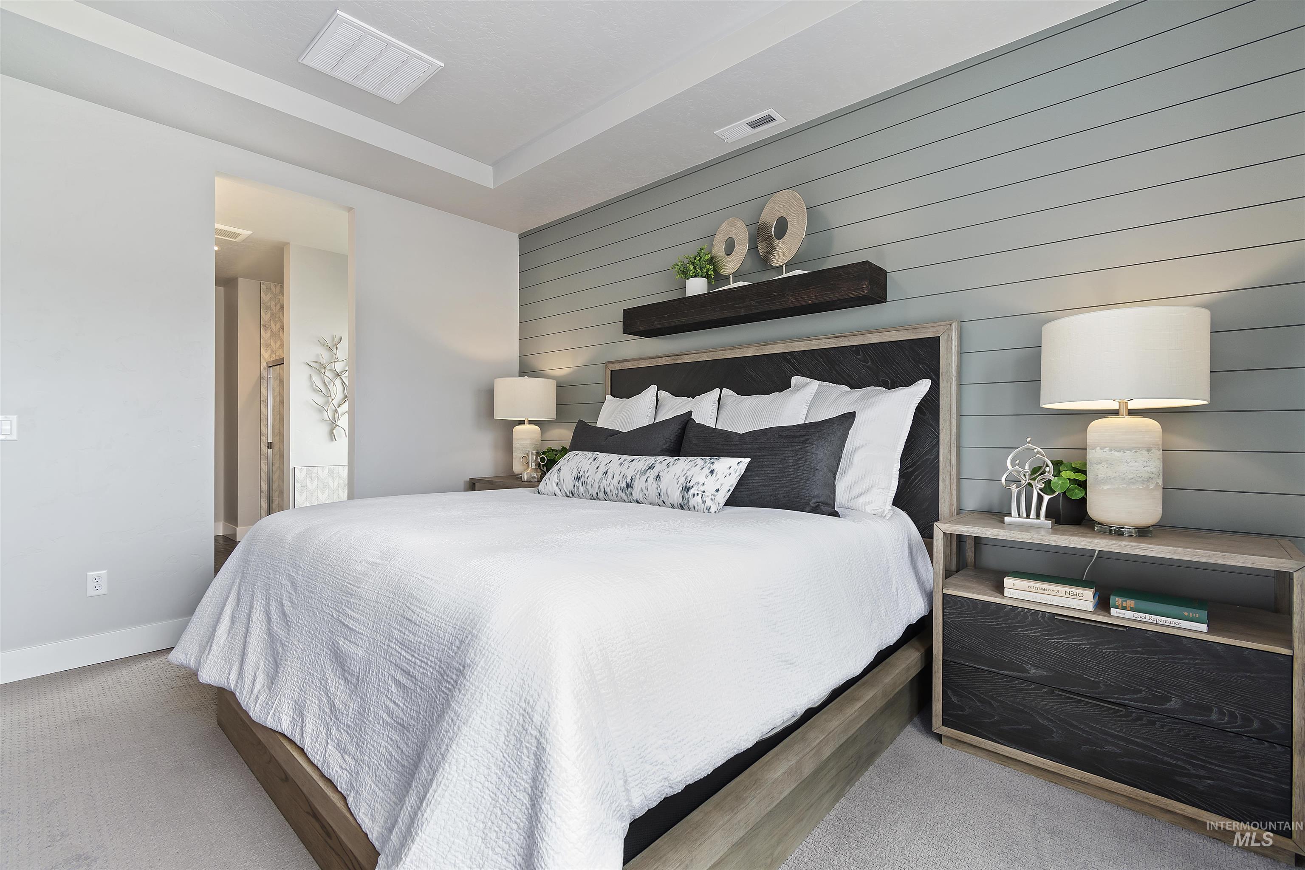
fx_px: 544
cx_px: 652
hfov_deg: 100.4
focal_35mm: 15
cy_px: 435
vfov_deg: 77.3
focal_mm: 10
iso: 320
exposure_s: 1/8
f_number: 6.3
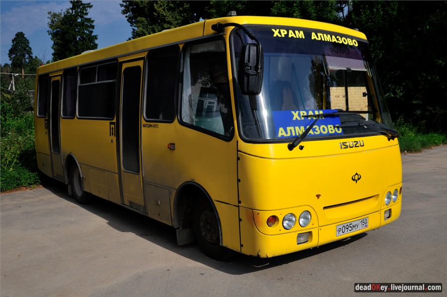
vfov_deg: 36.8
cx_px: 224
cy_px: 148
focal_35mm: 36
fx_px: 446
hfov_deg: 53.2
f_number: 7.1
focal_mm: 24
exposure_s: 1/800
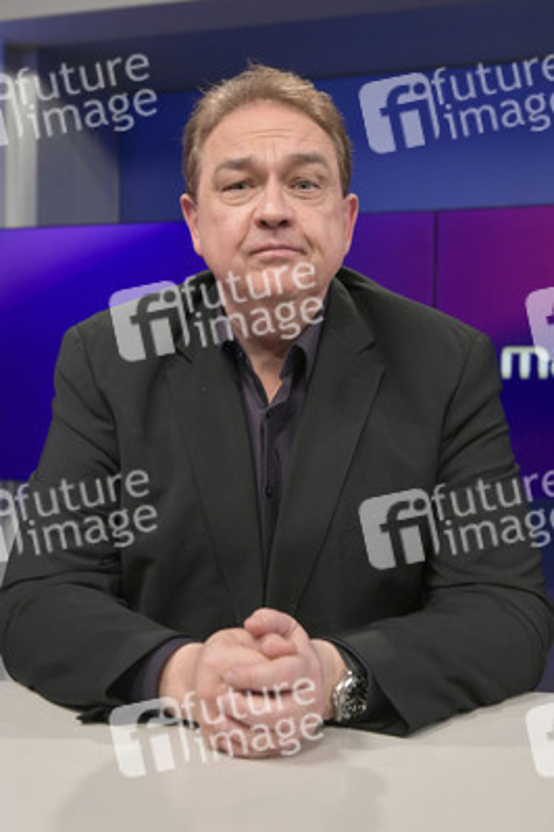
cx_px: 277
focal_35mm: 48
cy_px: 416
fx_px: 1110
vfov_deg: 41.1
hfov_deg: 28.0
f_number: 5.6
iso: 1600
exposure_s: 1/200
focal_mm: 48
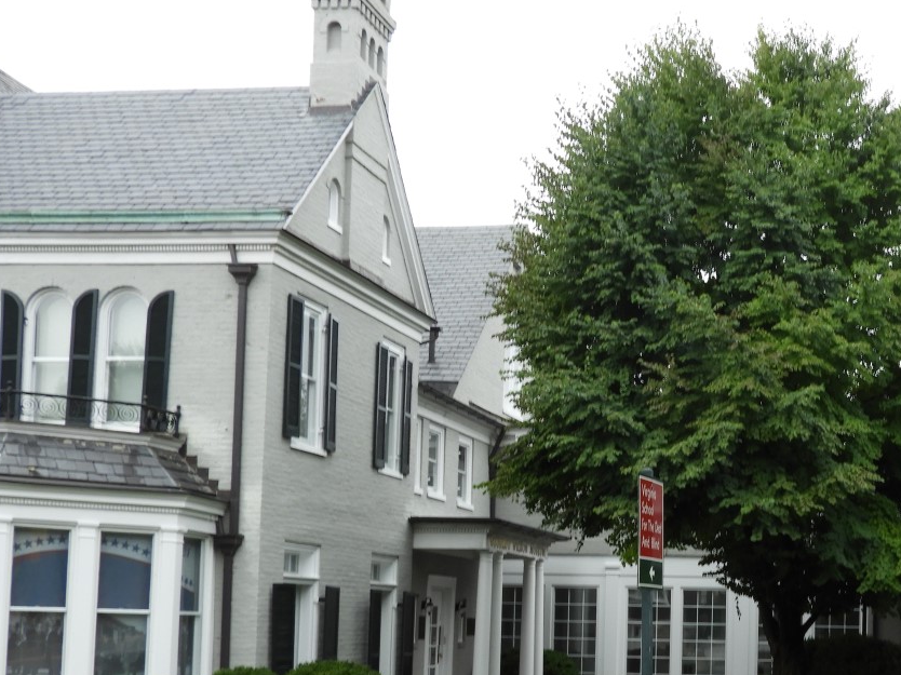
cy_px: 545
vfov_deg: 25.2
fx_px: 1483
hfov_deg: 32.5
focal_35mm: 57
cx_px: 766
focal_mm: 5.9
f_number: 3.6
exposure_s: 1/200
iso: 100
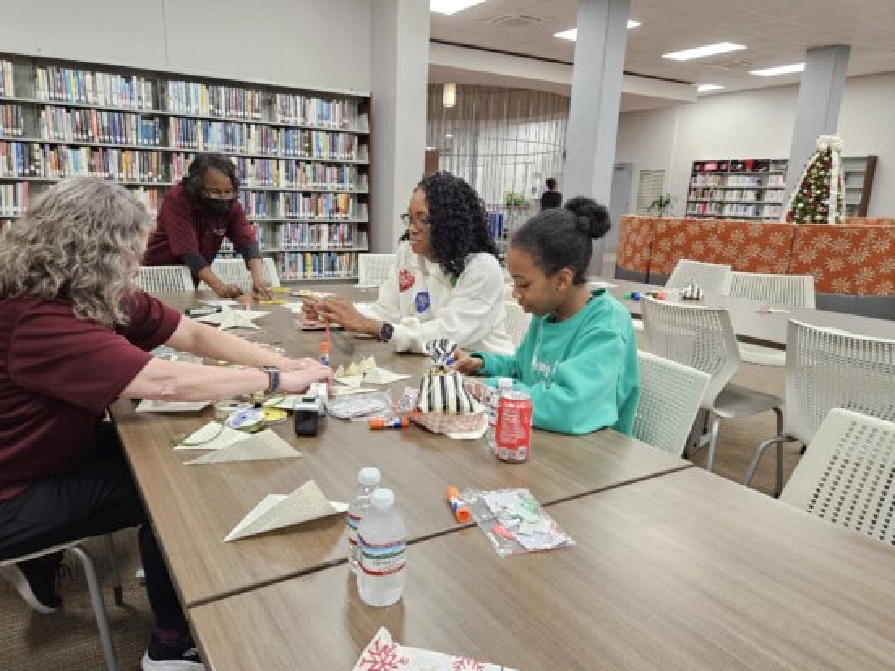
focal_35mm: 25
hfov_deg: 69.3
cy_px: 353
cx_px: 415
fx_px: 646
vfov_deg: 54.9
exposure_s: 1/120
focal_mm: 5.4
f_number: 1.8
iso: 640
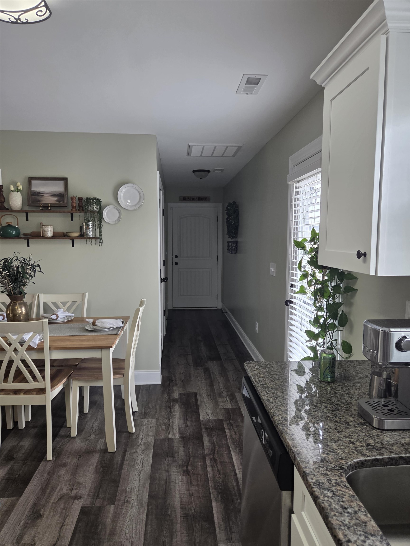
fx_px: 363
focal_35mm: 23
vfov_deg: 73.9
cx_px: 205
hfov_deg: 58.9
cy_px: 273
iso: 125
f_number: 1.8
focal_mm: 5.4
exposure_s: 1/120
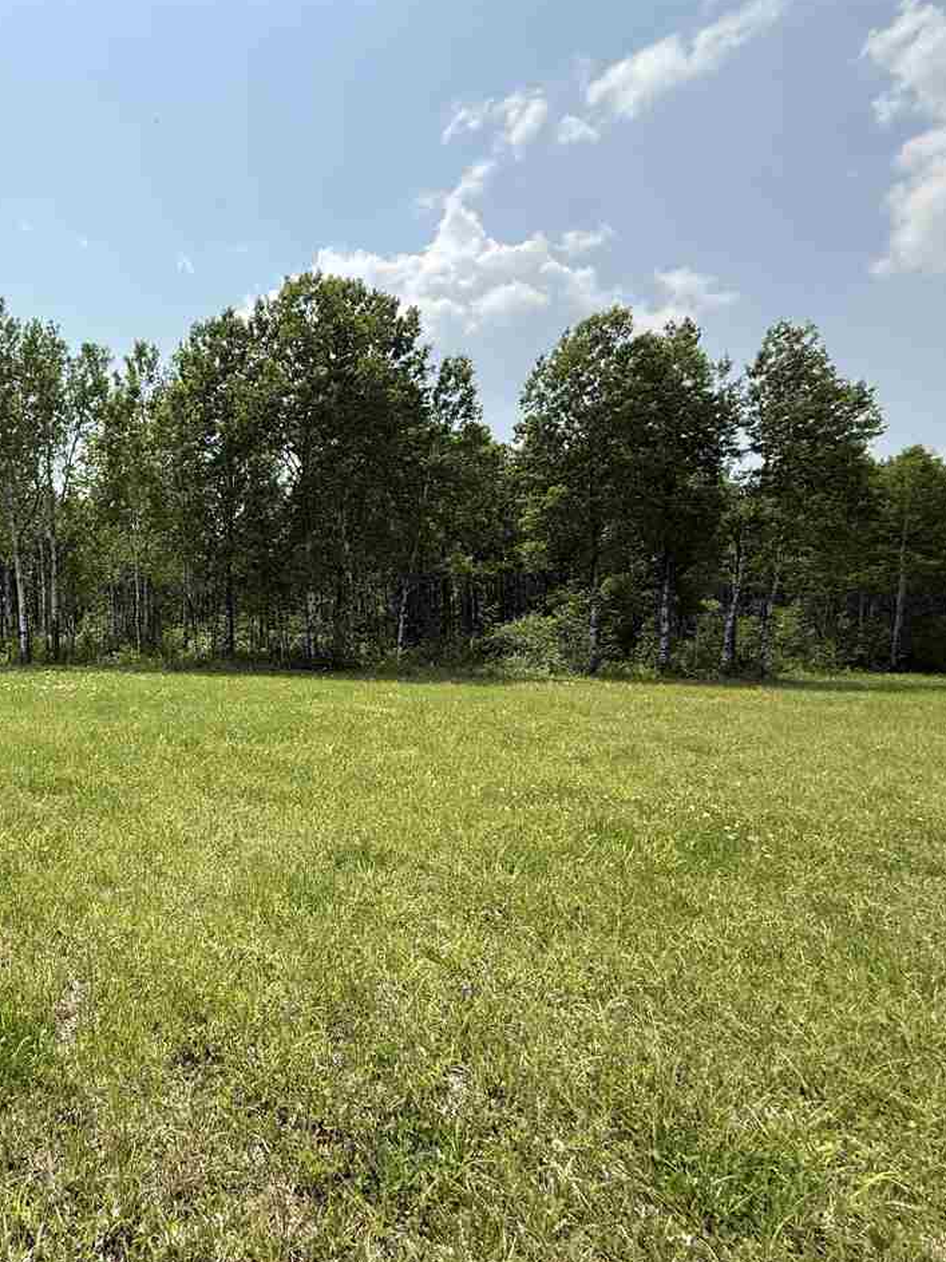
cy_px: 637
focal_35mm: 19
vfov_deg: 84.7
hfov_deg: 62.6
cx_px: 183
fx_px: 692
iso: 64
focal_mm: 2.22
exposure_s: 1/1795
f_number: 2.2
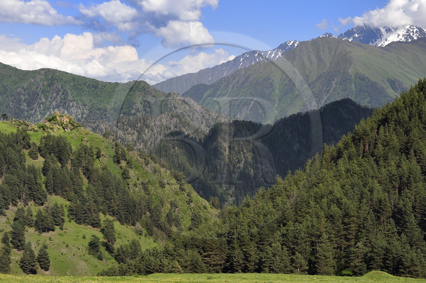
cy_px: 142
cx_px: 213
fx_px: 828
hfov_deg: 28.9
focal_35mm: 70
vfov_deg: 19.4
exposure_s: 1/250
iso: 200
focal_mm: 70
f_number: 13
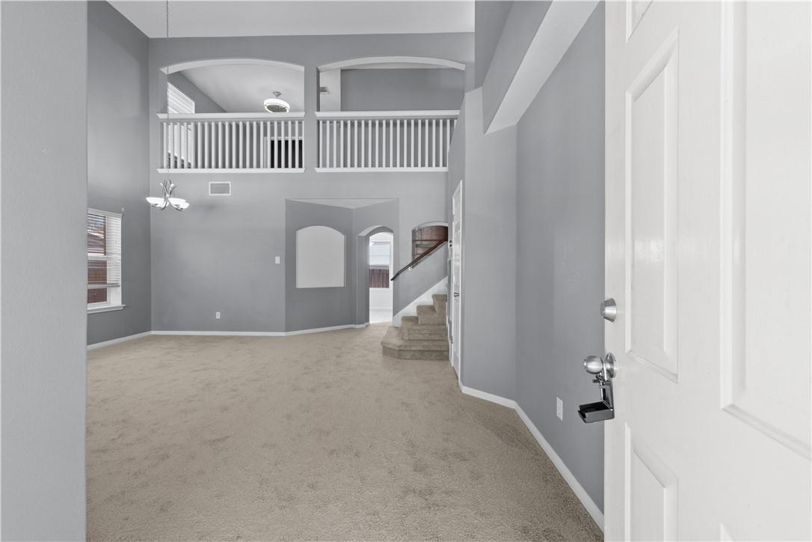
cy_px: 271
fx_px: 338
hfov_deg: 100.4
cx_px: 406
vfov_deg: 77.3
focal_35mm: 15
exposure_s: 1/2.5
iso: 400
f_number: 9
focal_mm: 10
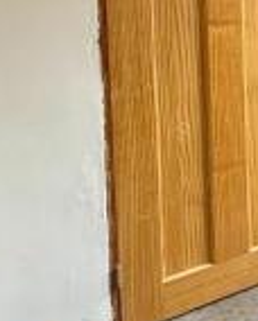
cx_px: 560
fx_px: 533
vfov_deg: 30.6
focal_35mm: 56
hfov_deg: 16.9
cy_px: -17
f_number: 2.2
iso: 64
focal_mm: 2.22
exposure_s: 1/99
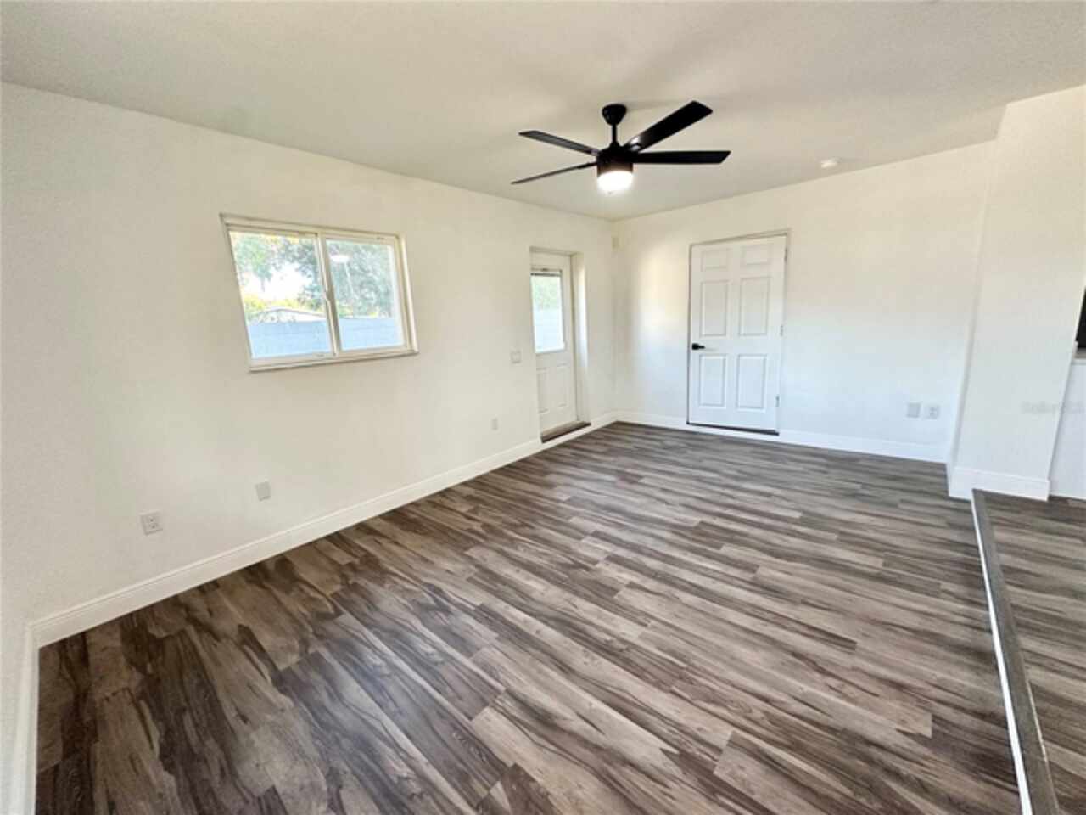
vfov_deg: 85.7
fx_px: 439
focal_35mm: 14
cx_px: 543
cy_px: 408
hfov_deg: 102.1
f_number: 2.2
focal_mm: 2.22
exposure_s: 1/120
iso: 250
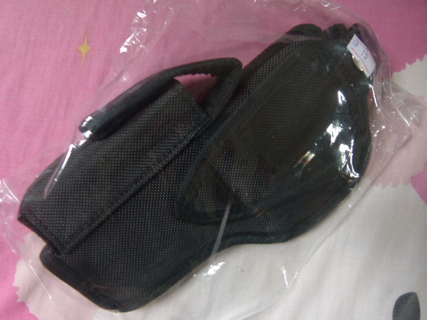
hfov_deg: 69.4
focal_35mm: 25
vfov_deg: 54.9
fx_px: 308
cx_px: 214
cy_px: 160
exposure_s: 1/6
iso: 100
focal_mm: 4.5
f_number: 2.8
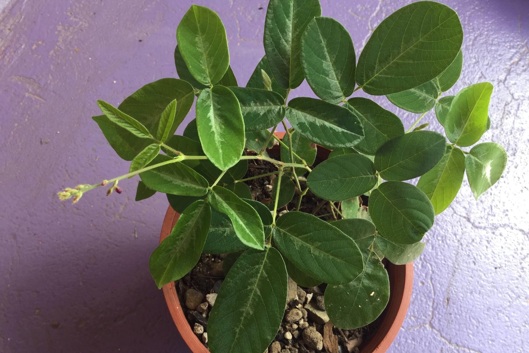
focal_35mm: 33
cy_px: 171
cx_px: 259
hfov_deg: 57.2
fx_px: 485
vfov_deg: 40.0
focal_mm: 3.3
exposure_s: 1/100
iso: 32
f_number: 2.4
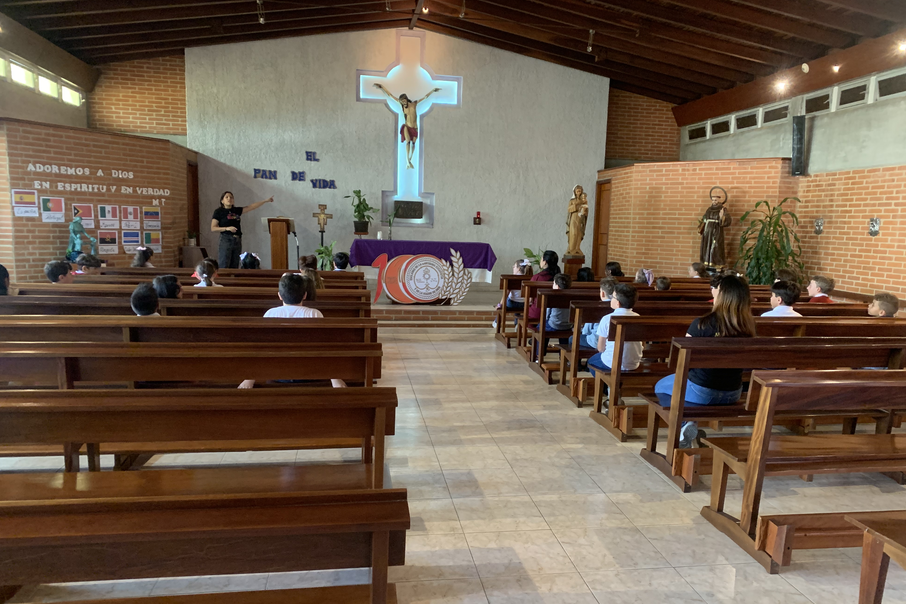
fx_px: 705
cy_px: 341
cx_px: 467
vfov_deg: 46.3
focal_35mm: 28
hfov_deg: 65.5
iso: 400
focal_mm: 4.25
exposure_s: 1/40
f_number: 1.8
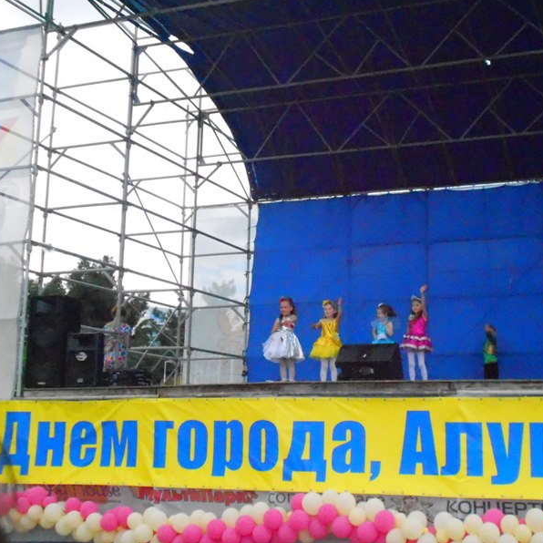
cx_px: 308
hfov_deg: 33.3
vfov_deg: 33.4
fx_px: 905
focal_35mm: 51
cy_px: 271
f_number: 10.5
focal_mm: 7.9
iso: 1600
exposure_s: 1/640
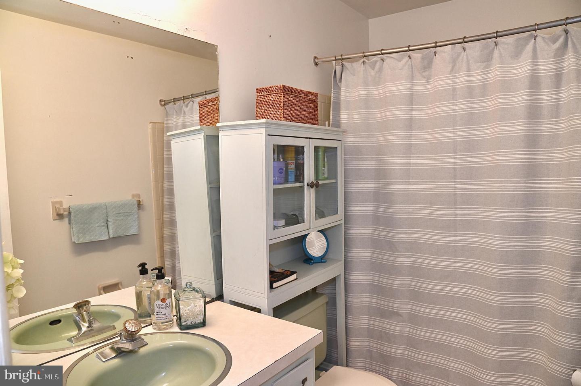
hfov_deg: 73.8
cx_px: 290
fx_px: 387
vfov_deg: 53.1
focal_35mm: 24
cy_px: 193
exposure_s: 1/80
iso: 1600
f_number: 8
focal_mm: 24
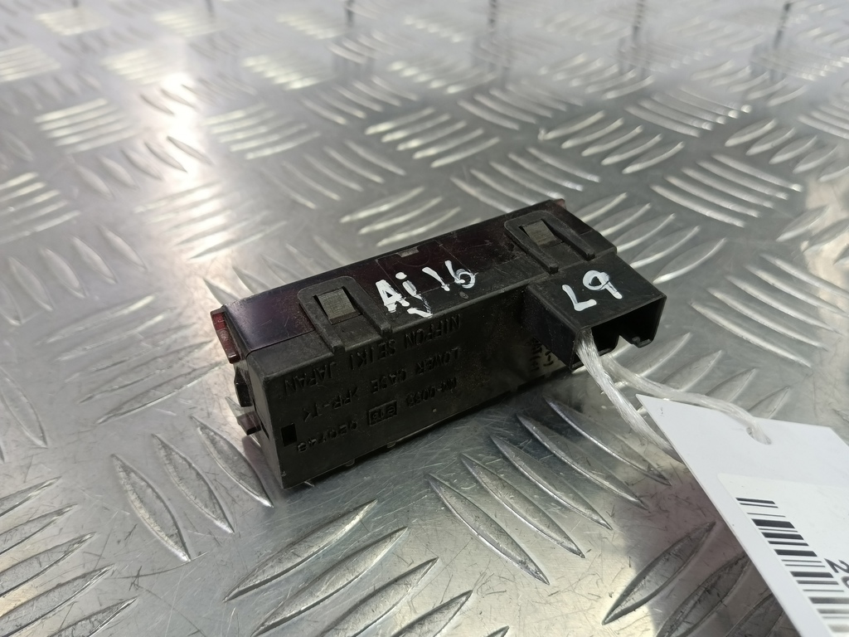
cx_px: 424
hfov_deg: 73.9
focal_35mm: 23
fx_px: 564
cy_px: 318
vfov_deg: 58.9
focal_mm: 4.11
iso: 140
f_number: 1.6
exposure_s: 1/50
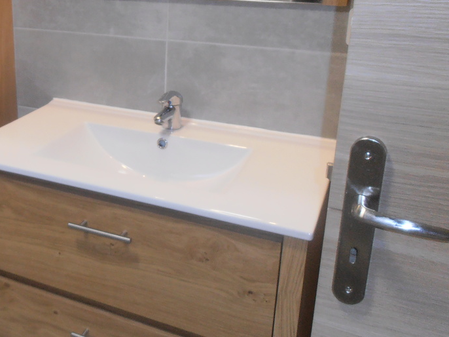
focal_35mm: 42
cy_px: 101
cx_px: 88
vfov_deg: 33.9
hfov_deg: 42.7
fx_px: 545
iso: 125
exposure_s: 1/30
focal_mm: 4.2
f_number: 3
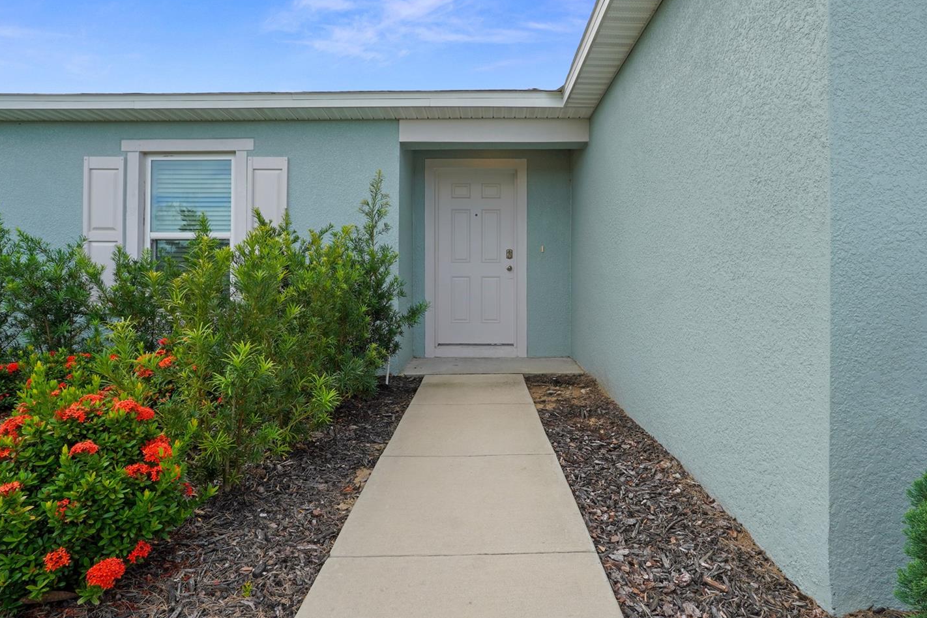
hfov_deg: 88.2
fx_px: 478
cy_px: 297
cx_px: 484
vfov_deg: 65.7
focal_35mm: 19
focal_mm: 11
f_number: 11
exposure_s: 1/60
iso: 100
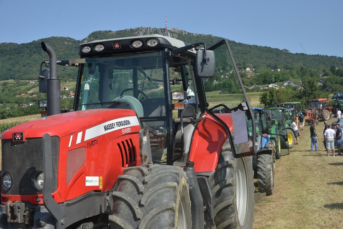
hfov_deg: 36.2
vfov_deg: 24.6
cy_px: 114
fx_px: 524
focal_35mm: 55
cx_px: 172
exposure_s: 1/640
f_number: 13
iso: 640
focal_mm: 55
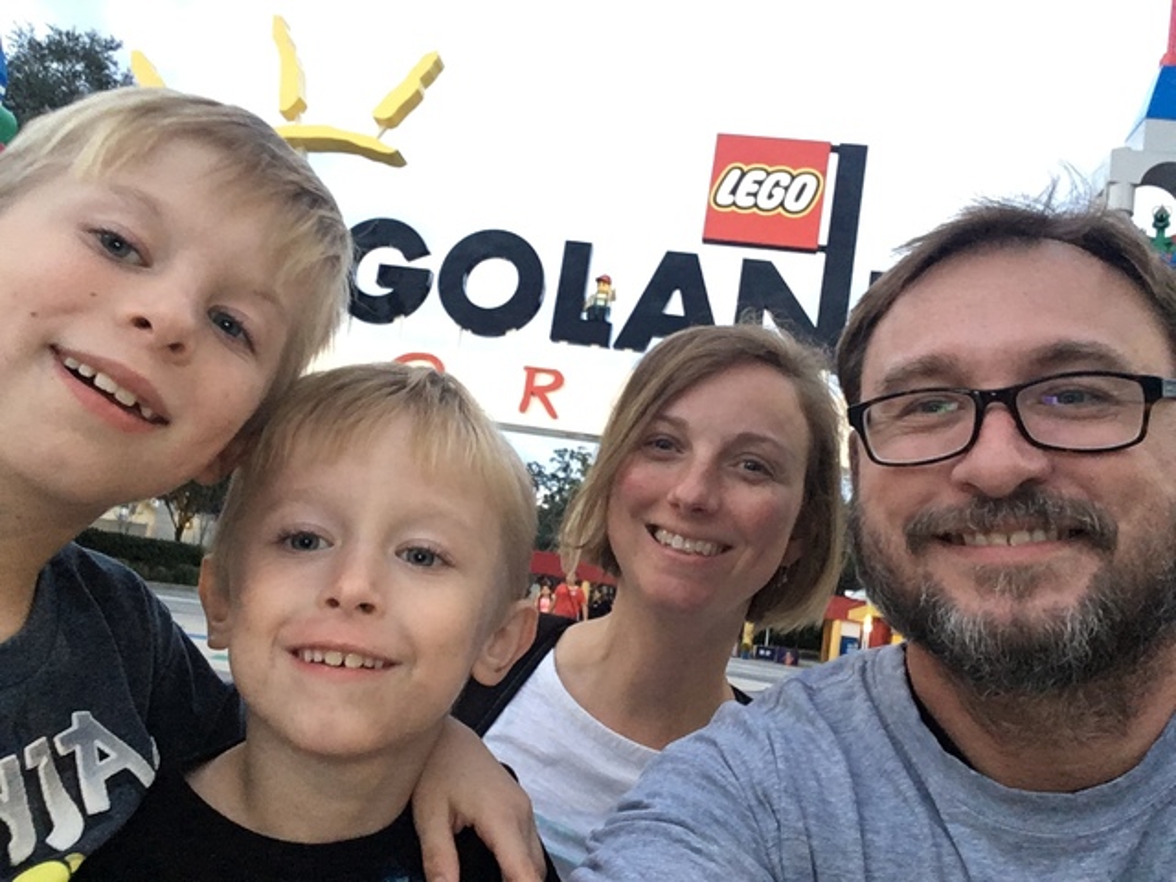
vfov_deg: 45.4
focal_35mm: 31
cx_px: 588
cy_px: 441
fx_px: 1053
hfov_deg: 58.4
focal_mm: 2.15
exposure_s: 1/30
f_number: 2.4
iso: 250
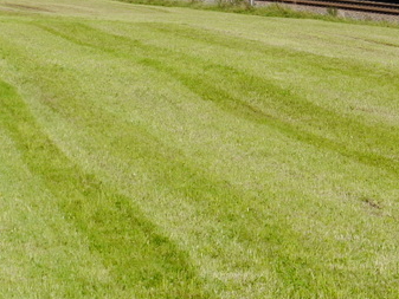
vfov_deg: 8.9
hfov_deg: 11.4
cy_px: -46
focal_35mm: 166
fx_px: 1914
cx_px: 591
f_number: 9
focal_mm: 28
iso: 160
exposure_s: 1/400
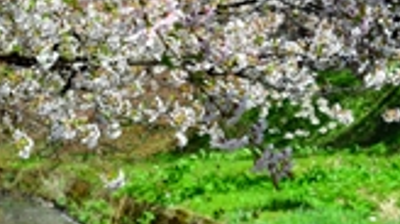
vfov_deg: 3.6
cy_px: -222
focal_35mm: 332
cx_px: 85
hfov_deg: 6.5
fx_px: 3519
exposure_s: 1/640
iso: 400
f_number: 10
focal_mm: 65
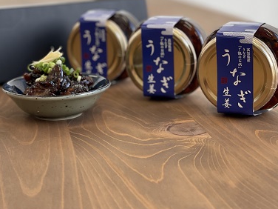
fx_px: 578
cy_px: 67
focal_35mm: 72
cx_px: 138
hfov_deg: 27.0
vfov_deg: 20.4
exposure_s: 1/122
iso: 50
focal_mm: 6
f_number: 2
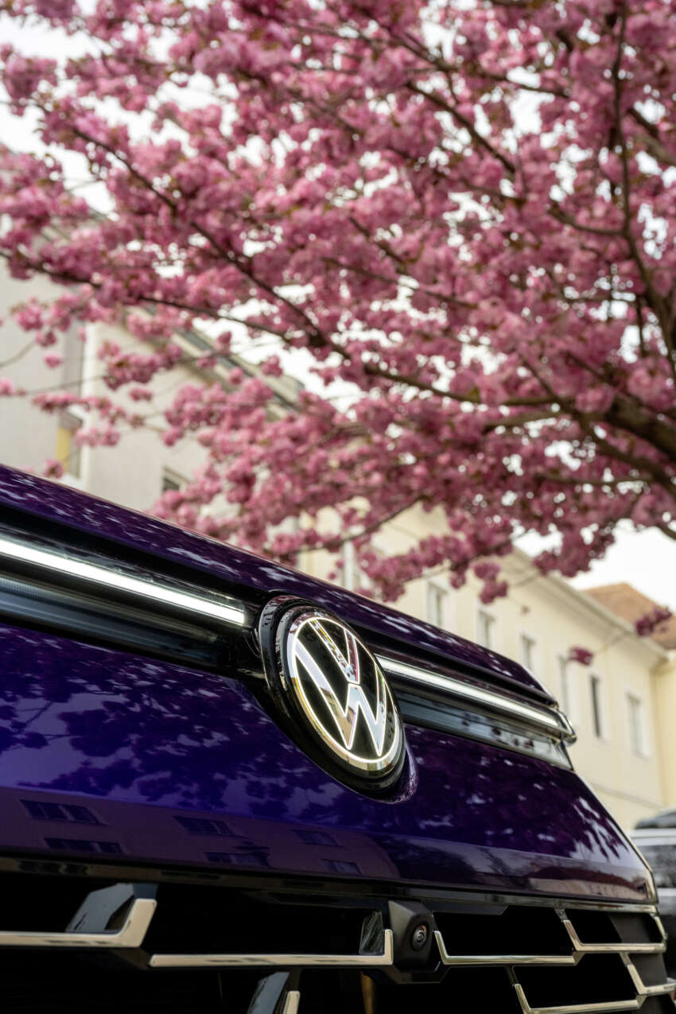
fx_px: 1183
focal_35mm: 42
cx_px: 338
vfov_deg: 46.4
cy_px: 507
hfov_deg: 31.9
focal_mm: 42
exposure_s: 1/25
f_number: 7.1
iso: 800
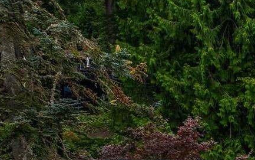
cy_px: 341
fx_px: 654
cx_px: 467
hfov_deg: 17.6
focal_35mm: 94
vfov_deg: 12.1
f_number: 2.8
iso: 110
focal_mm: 12.29
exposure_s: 1/15
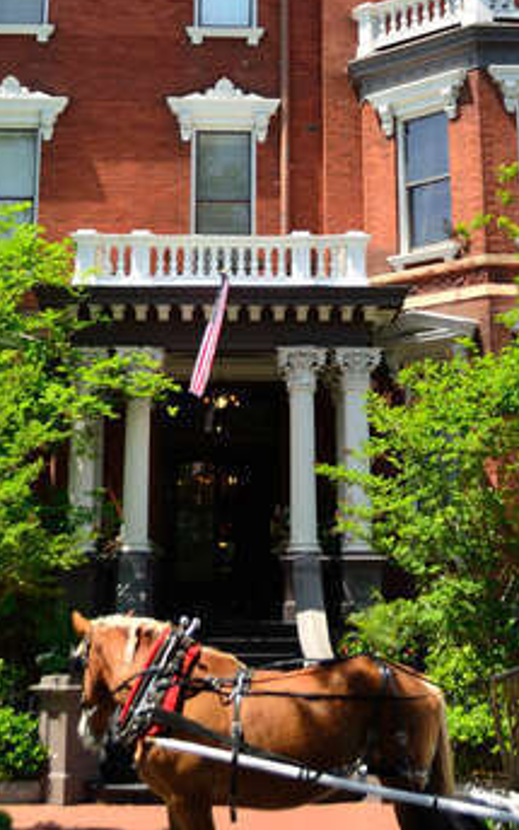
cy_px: 60
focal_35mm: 71
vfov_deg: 27.8
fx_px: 1607
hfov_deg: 18.3
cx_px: 273
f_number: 3.5
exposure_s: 1/1000
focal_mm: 20
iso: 400
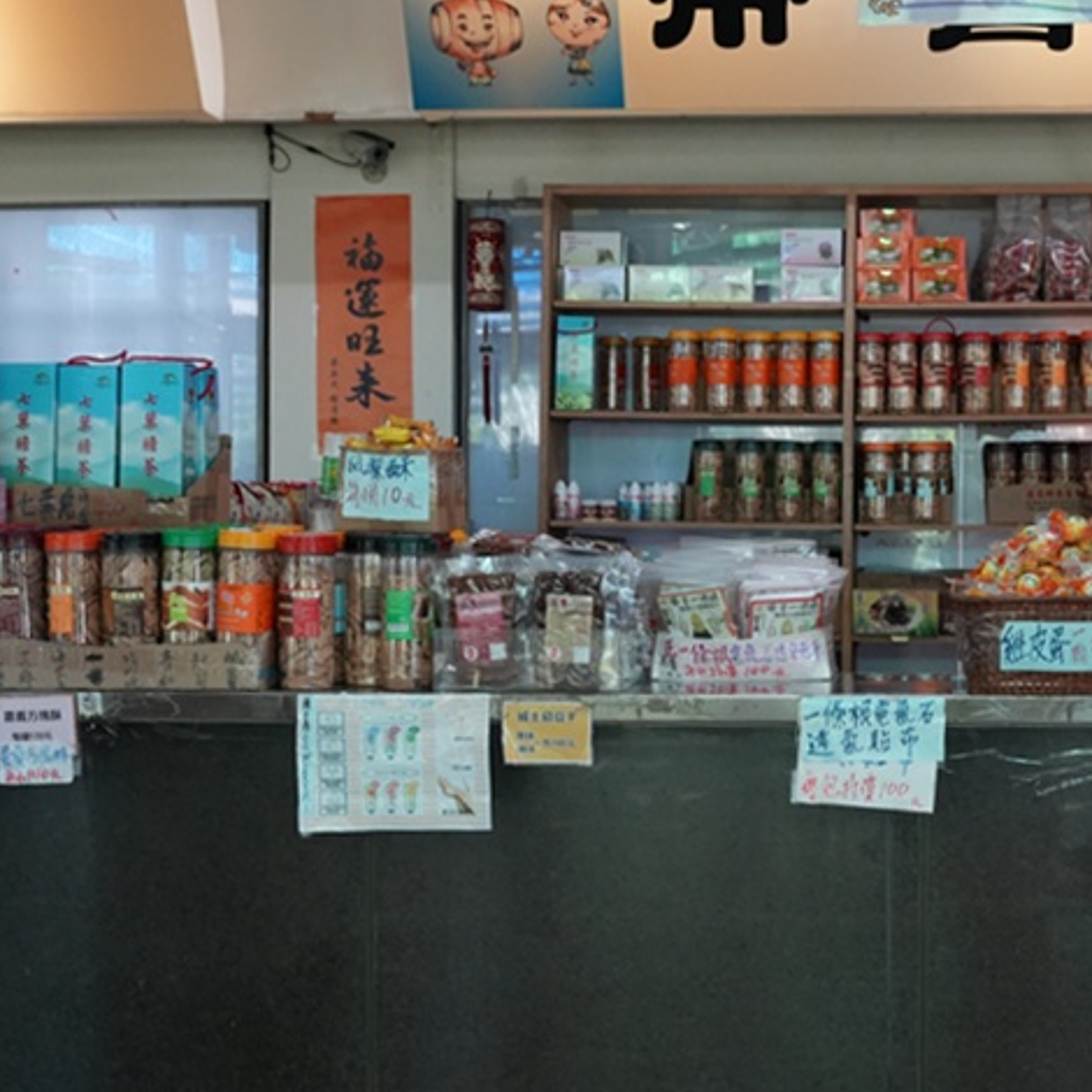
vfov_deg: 26.8
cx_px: 836
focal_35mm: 64
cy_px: 489
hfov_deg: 26.4
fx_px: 2295
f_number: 6.3
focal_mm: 34.7
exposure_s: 1/200
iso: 3200
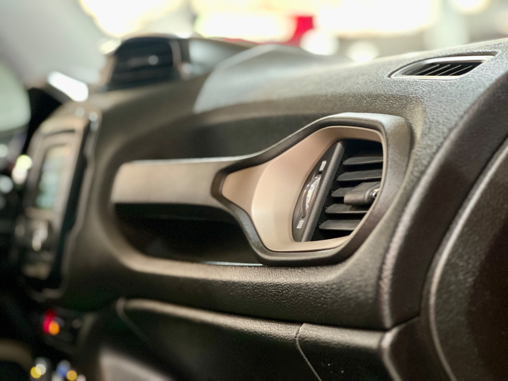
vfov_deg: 19.1
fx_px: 1130
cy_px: 190
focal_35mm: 77
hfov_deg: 25.3
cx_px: 254
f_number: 2.8
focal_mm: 9
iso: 640
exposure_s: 1/15
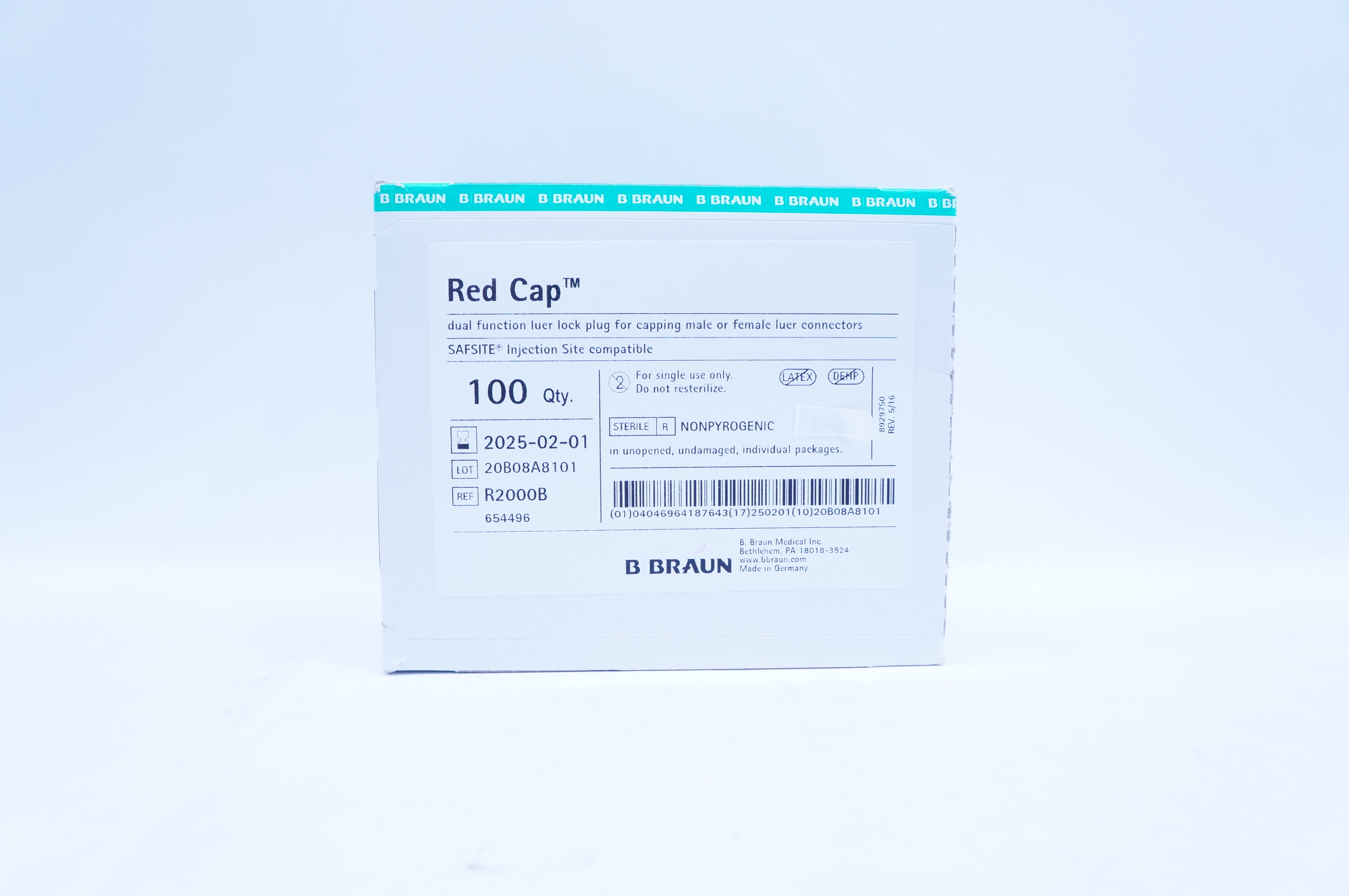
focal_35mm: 30
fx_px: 1123
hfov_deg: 62.0
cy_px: 448
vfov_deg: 43.5
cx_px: 674
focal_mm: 20
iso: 800
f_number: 5.6
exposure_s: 1/125
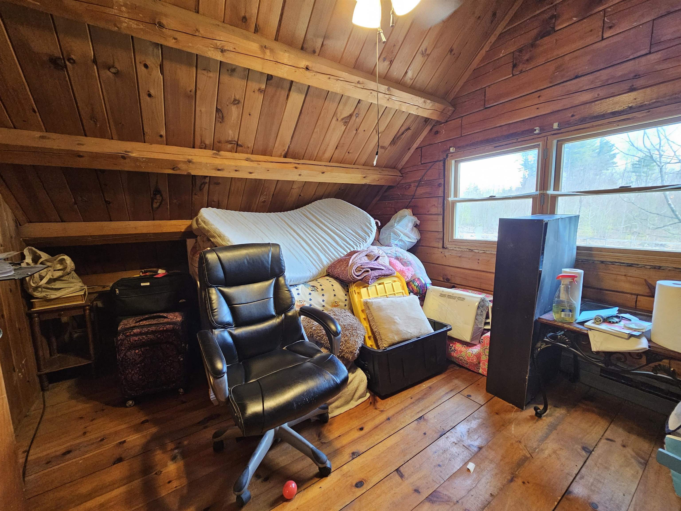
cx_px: 340
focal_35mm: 13
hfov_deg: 106.2
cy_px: 256
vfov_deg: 89.9
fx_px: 256
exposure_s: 1/60
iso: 400
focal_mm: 2.2
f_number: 2.2
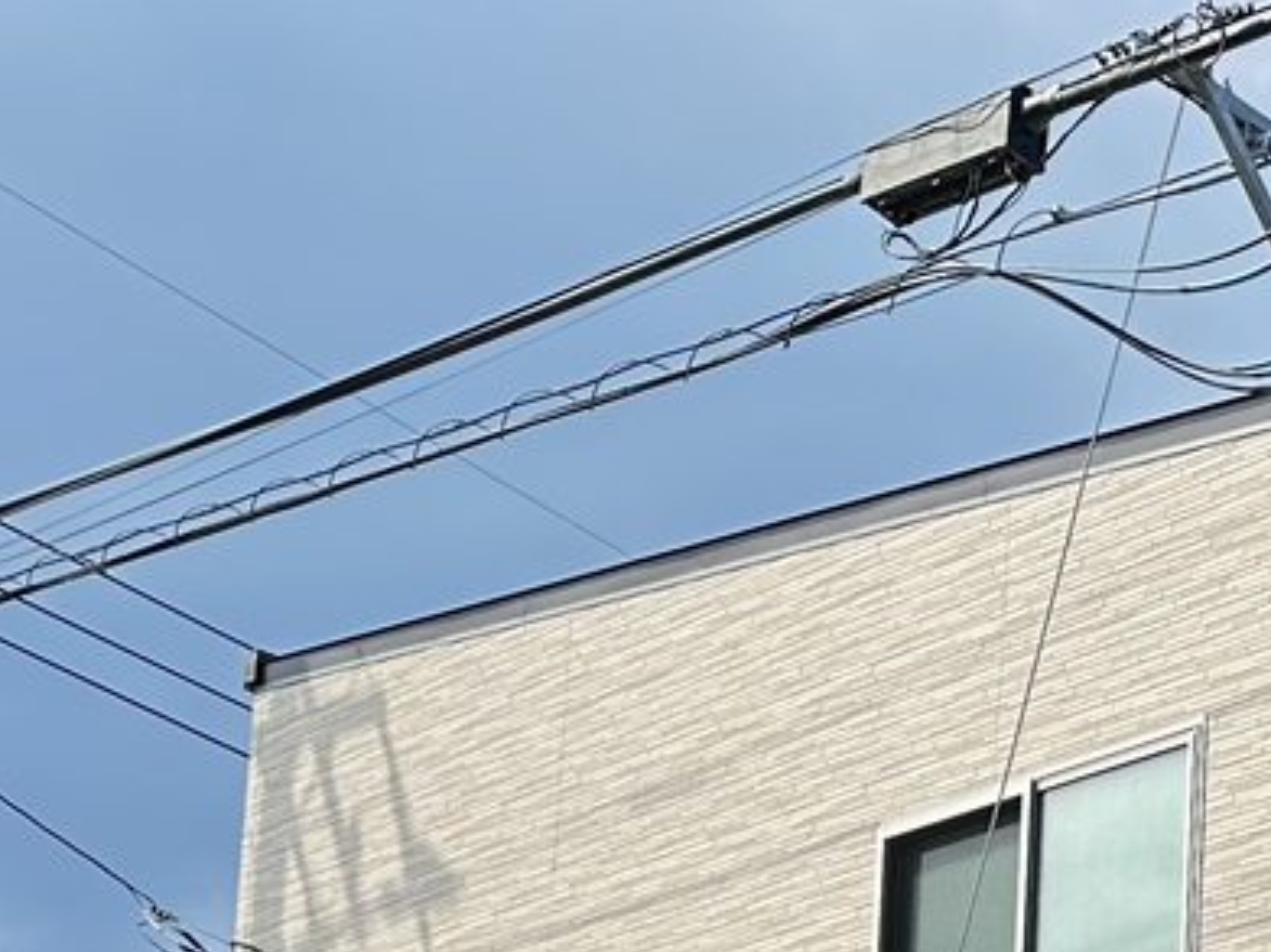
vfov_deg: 15.0
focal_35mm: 86
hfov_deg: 18.6
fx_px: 3157
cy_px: 1693
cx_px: 2168
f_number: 1.78
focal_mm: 6.86
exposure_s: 1/699
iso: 80
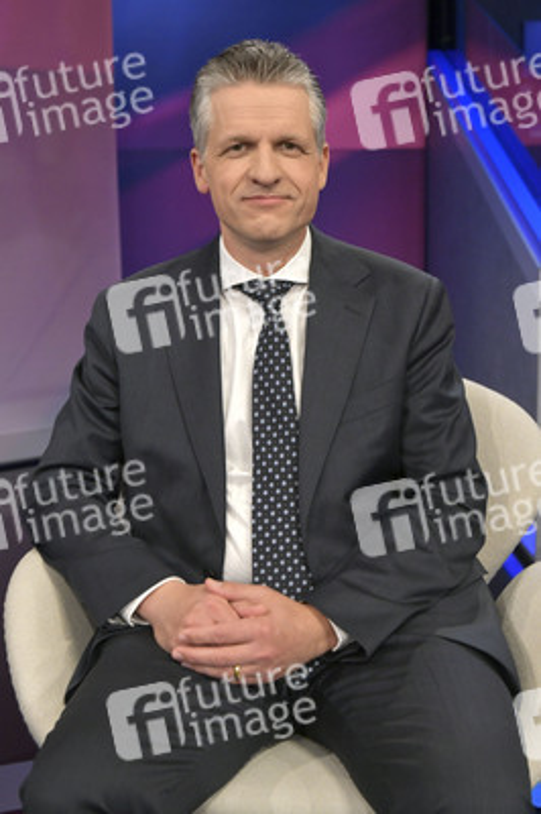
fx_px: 1084
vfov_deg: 41.1
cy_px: 407
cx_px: 270
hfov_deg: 28.0
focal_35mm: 48
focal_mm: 48
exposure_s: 1/250
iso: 2500
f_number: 6.3
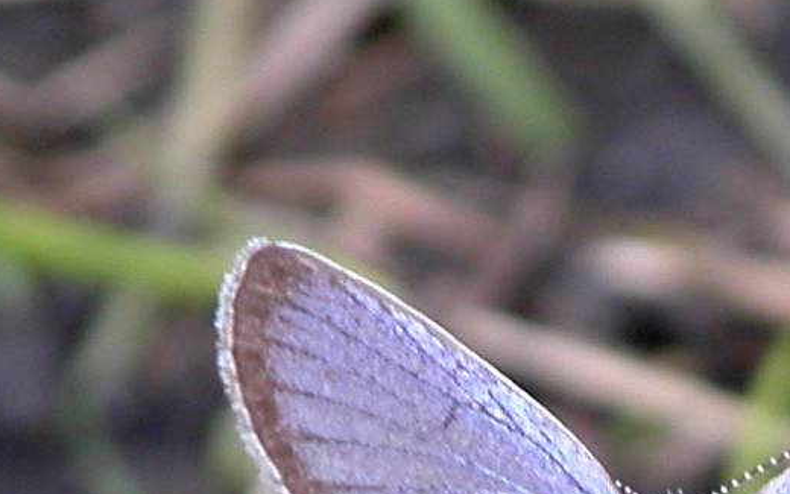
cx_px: 696
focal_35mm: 731
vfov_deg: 1.8
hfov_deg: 2.9
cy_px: 540
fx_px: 15738
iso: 100
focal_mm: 71.2
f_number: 4.2
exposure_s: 1/282
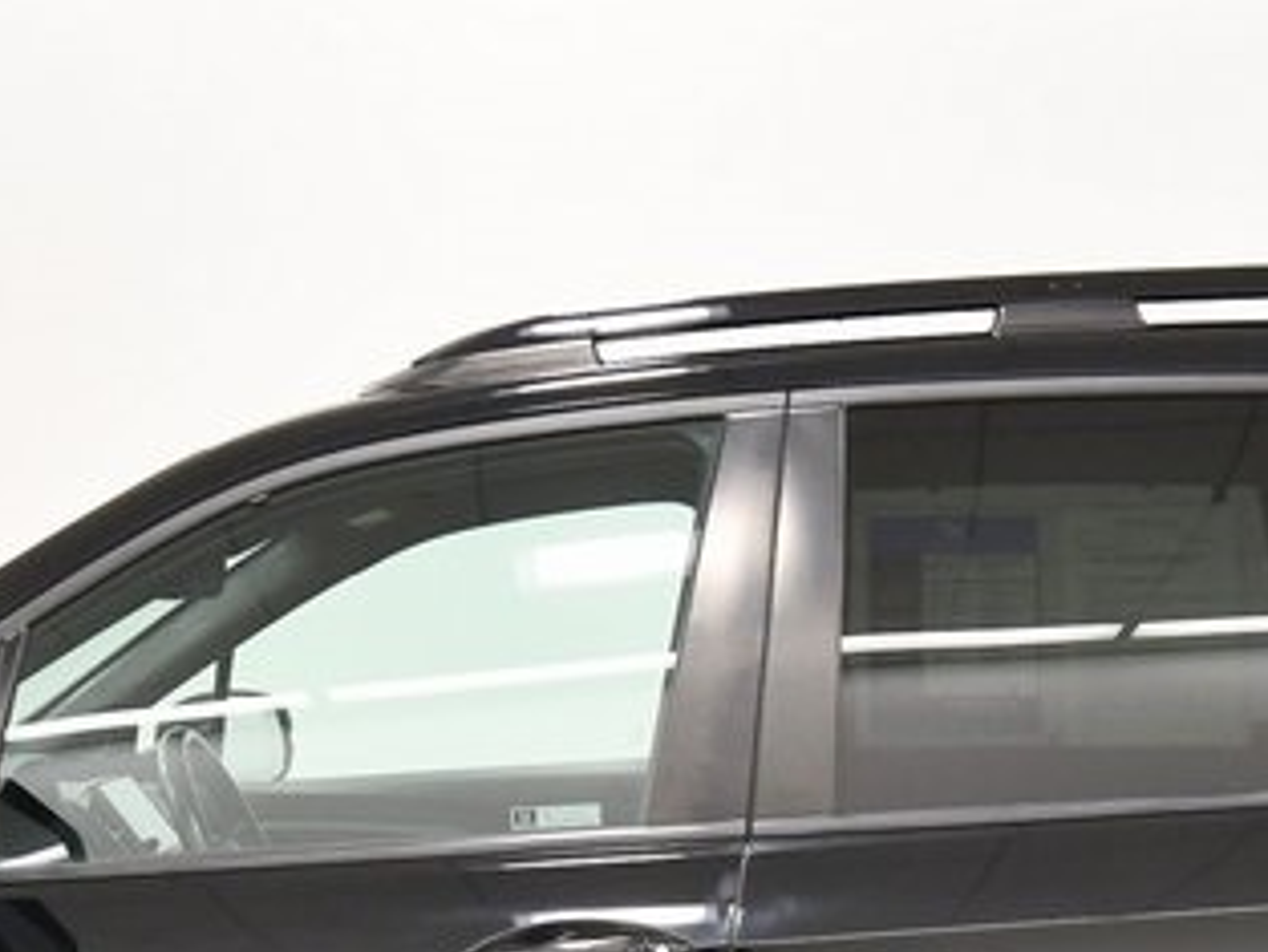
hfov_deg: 23.0
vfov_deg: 16.7
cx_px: 693
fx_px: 3115
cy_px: 1112
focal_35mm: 85
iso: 1400
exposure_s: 1/125
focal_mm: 18
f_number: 5.3
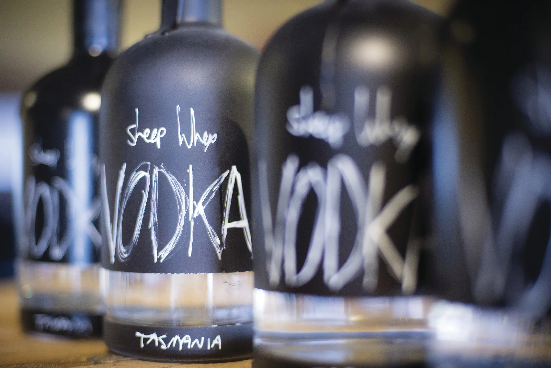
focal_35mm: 50
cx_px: 276
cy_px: 184
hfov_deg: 39.6
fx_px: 766
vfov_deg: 27.0
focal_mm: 50
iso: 200
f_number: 1.8
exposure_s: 1/80
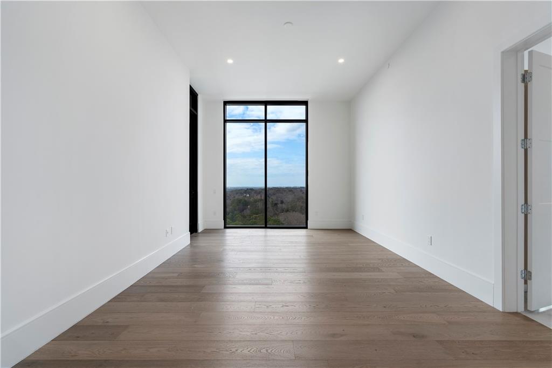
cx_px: 276
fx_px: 245
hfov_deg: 96.8
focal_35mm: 16
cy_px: 184
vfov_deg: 73.7
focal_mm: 16
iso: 640
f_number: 8
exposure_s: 1/250
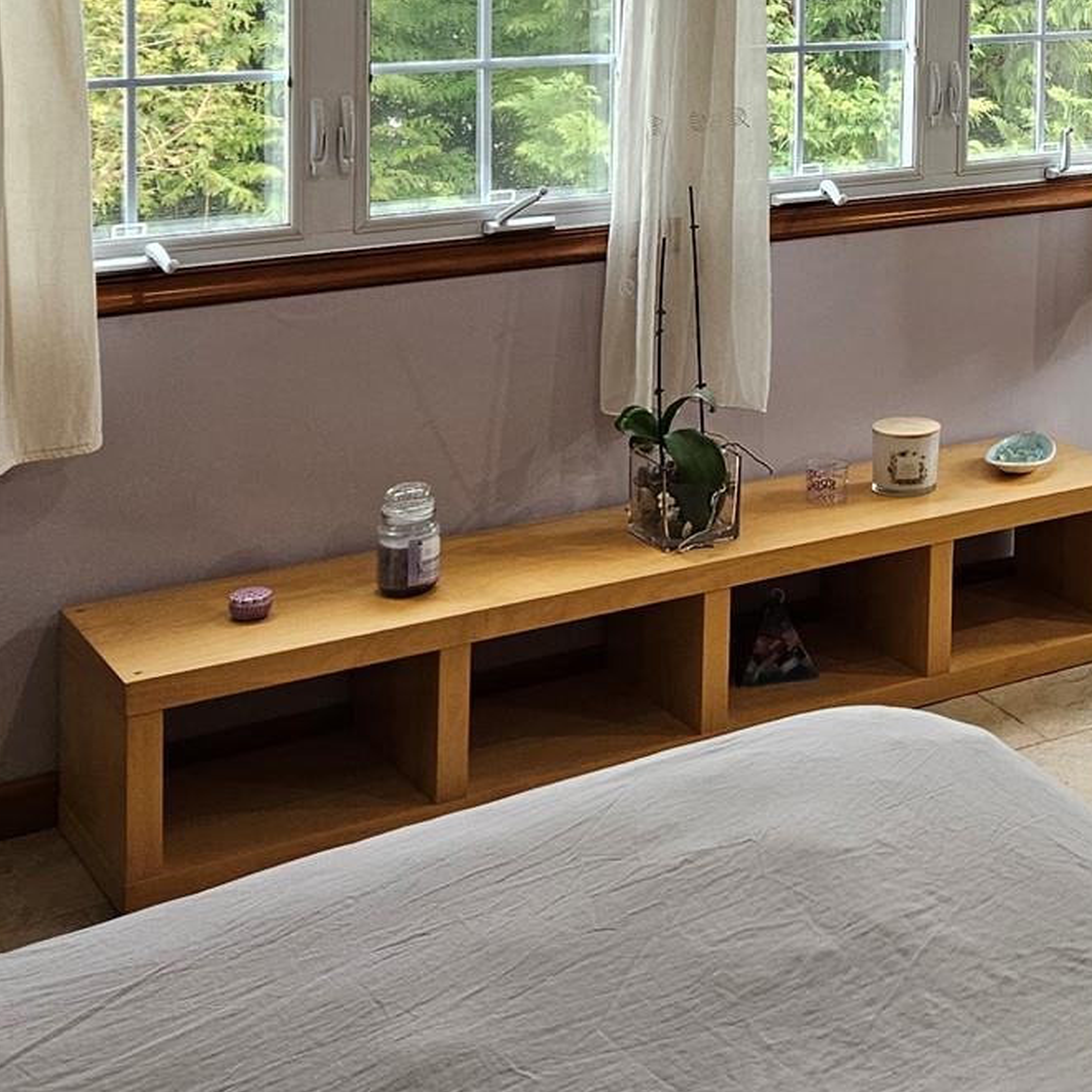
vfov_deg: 25.9
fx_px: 2248
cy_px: -5
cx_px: 1163
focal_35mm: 63
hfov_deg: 25.5
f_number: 1.8
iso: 160
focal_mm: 5.4
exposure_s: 1/120
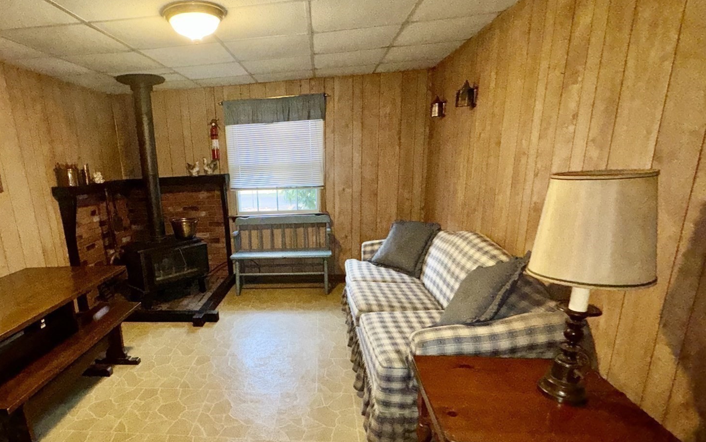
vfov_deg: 56.7
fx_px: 404
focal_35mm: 21
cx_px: 271
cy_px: 272
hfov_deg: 80.9
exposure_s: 1/60
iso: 200
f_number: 2.2
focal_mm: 2.22
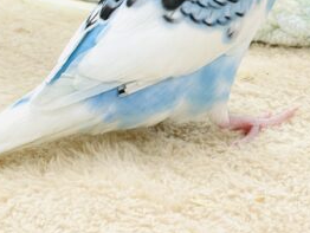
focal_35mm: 127
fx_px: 1138
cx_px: 41
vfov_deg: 11.6
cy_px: 9
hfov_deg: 15.4
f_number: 2
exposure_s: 1/99
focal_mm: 6
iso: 80
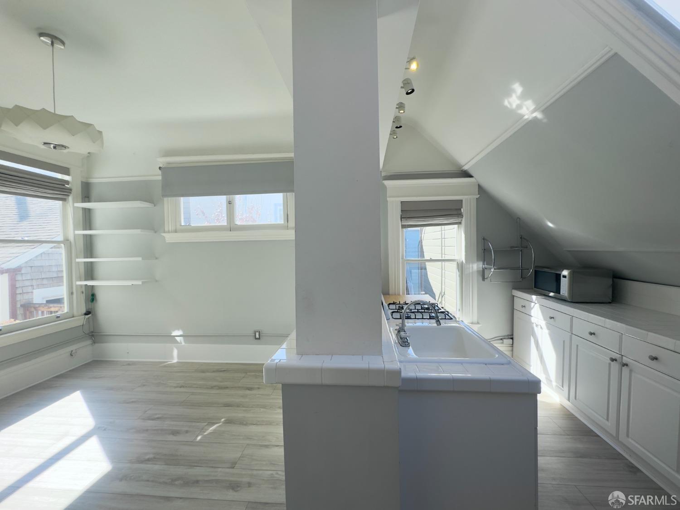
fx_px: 275
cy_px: 255
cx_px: 340
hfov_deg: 102.1
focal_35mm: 14
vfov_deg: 85.7
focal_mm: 2.22
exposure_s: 1/217
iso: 40
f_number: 2.2
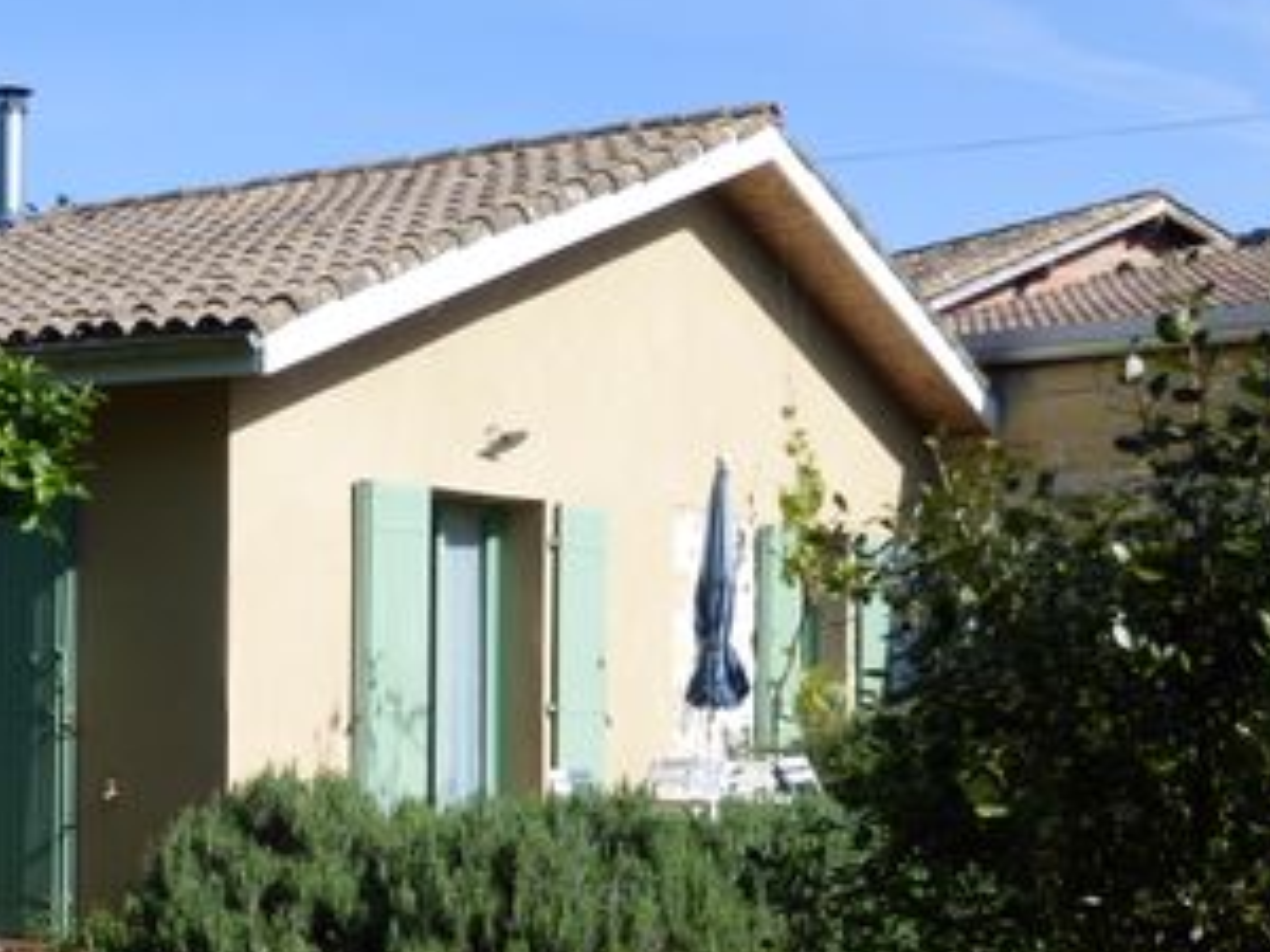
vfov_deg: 20.8
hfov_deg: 26.4
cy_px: 715
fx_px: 2568
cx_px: 25
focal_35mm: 70
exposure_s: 1/640
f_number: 3.7
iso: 100
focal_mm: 6.1
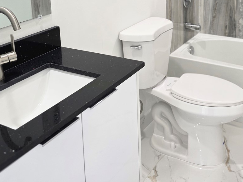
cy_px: -2
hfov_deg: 40.3
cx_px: 142
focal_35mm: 47
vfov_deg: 28.8
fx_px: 330
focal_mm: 6.3
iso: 160
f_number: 1.7
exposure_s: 1/120
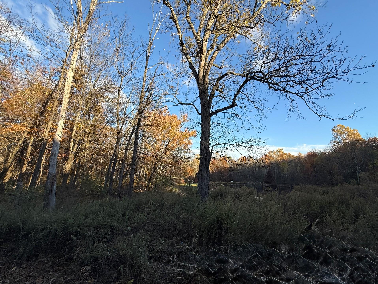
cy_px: 140
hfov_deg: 98.0
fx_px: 164
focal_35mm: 15
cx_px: 202
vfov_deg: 81.8
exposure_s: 1/742
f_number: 2.2
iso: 50
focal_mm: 2.22
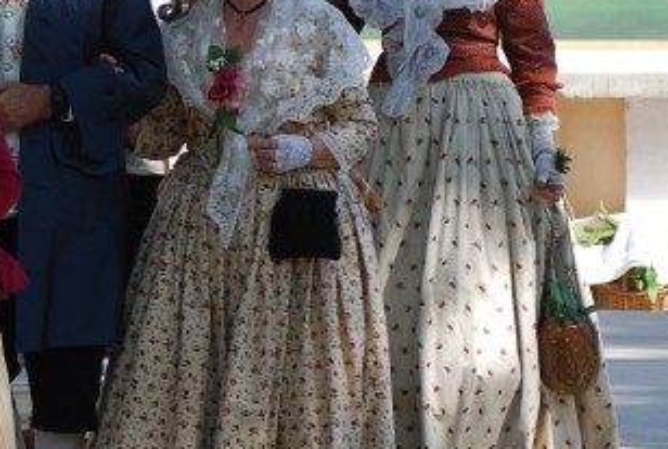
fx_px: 5437
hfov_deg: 7.0
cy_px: 51
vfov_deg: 4.7
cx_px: 163
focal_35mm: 292
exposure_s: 1/400
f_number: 5
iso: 200
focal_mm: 75
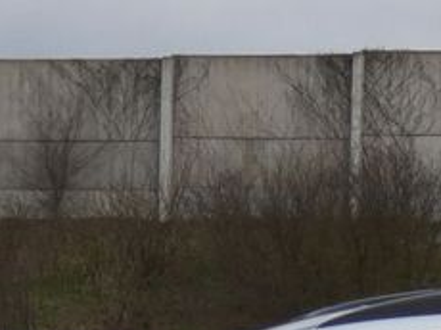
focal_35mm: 321
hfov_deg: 6.2
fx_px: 4085
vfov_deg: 4.6
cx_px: 395
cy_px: 537
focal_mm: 12.9
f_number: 4.3
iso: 80
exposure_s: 1/125
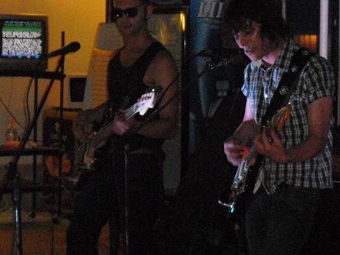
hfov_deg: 12.7
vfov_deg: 9.6
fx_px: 1513
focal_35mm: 154
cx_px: 319
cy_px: 145
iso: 800
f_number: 4.2
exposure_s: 1/60
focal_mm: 11.2
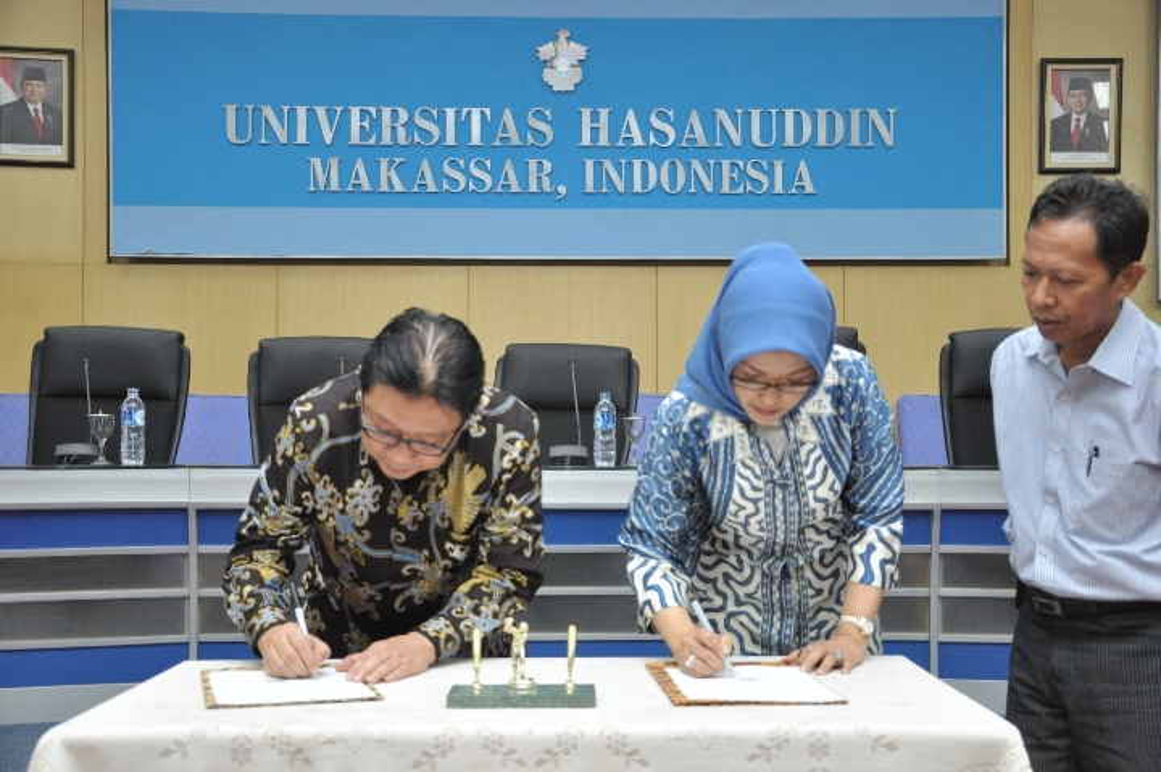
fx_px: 1450
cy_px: 386
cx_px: 580
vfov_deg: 29.8
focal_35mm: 45
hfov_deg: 43.6
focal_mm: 30
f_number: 5
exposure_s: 1/100
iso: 1600
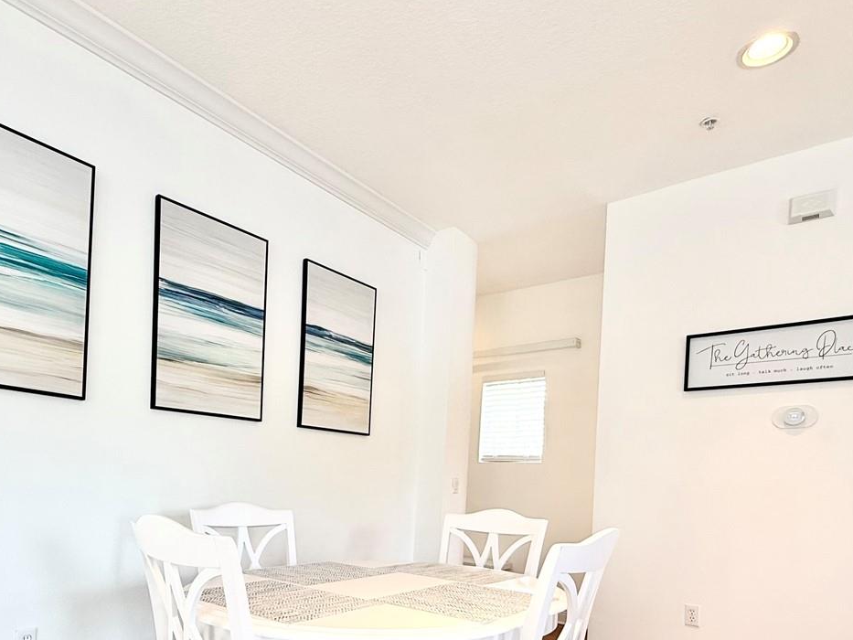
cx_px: 355
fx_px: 591
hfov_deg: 71.1
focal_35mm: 24
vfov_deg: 53.5
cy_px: 501
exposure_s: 1/120
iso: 80
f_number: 2.2
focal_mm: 2.22
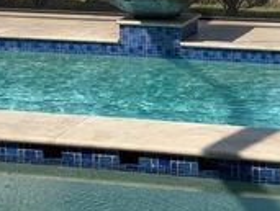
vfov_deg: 10.4
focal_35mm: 140
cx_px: 165
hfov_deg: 14.1
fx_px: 1135
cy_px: -66
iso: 64
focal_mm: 6.76
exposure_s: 1/2577
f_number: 1.78
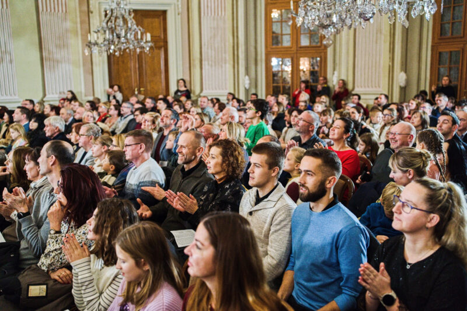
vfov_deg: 37.8
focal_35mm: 35
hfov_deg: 54.4
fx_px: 454
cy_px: 156
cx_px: 234
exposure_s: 1/400
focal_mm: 35
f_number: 2.5
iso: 10000
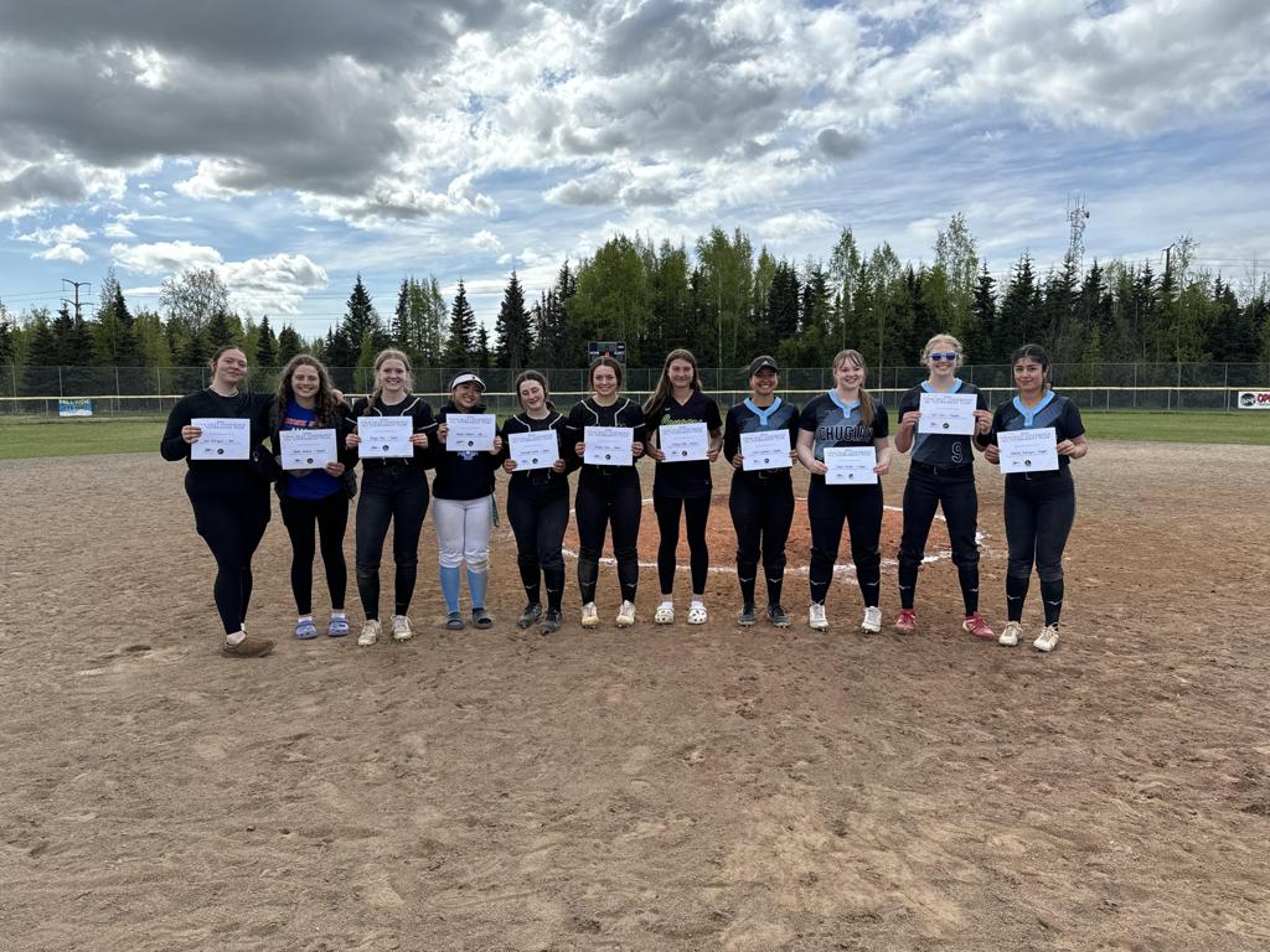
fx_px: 881
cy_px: 476
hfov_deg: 71.6
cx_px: 635
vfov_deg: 56.8
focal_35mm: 24
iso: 80
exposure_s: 1/2331
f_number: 1.78
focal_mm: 6.76
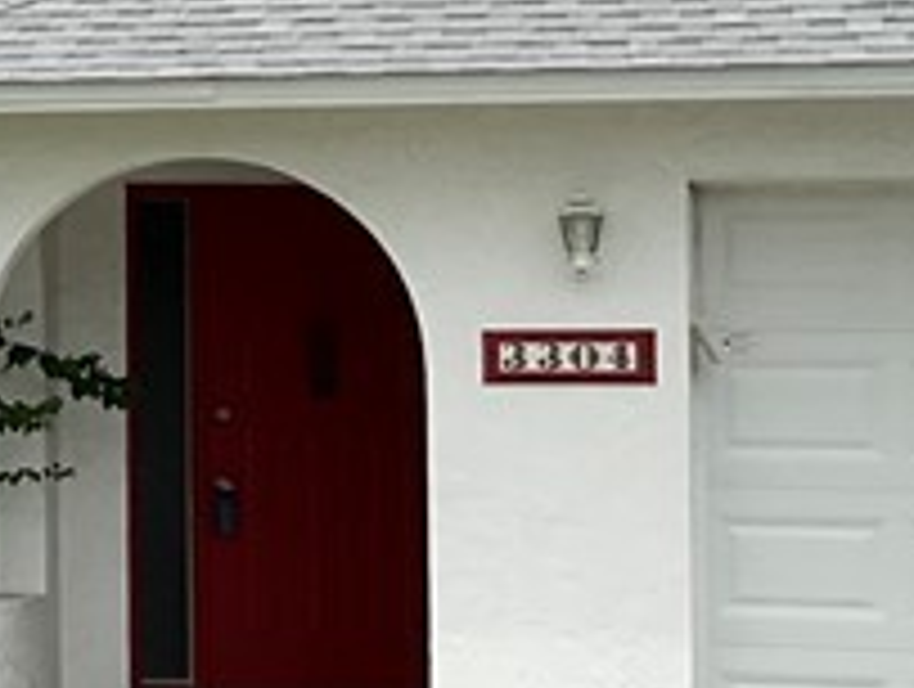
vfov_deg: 10.2
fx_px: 3862
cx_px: -1000
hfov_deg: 11.8
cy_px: 198
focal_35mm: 146
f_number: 1.8
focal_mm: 3
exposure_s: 1/1912
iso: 16
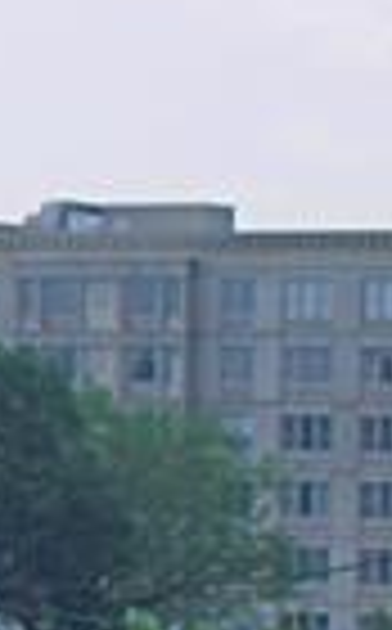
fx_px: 5389
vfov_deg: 6.7
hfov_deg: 3.9
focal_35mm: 314
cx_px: -1329
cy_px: 270
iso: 100
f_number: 6.3
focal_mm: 28
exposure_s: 1/400
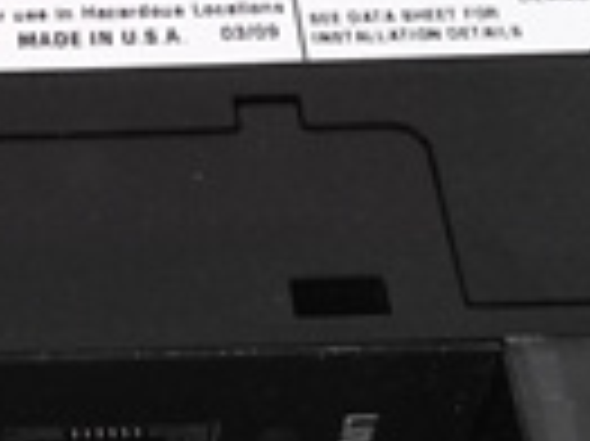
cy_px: 493
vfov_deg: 14.5
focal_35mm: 99
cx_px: -59
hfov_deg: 19.1
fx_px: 1686
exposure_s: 1/24
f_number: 1.8
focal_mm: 3.63
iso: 353
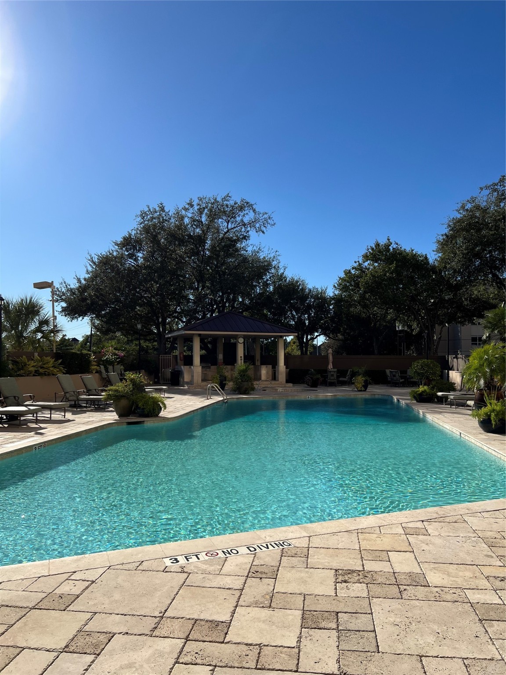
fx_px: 507
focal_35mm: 26
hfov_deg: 53.1
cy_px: 338
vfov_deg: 67.3
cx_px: 253
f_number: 1.5
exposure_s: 1/6579
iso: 50
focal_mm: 5.7
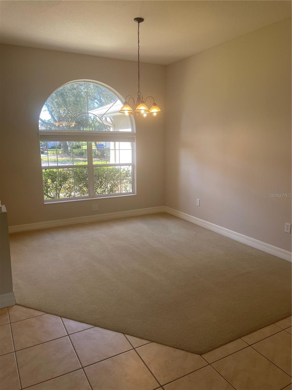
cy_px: 195
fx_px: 292
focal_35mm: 26
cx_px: 146
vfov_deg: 67.3
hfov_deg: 53.1
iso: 40
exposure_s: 1/121
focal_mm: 4.2
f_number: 1.6
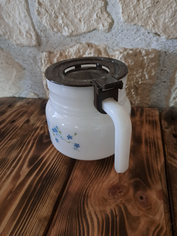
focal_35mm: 25
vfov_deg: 69.4
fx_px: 170
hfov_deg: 54.9
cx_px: 88
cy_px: 114
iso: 1000
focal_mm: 5.23
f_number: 1.8
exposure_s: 1/20
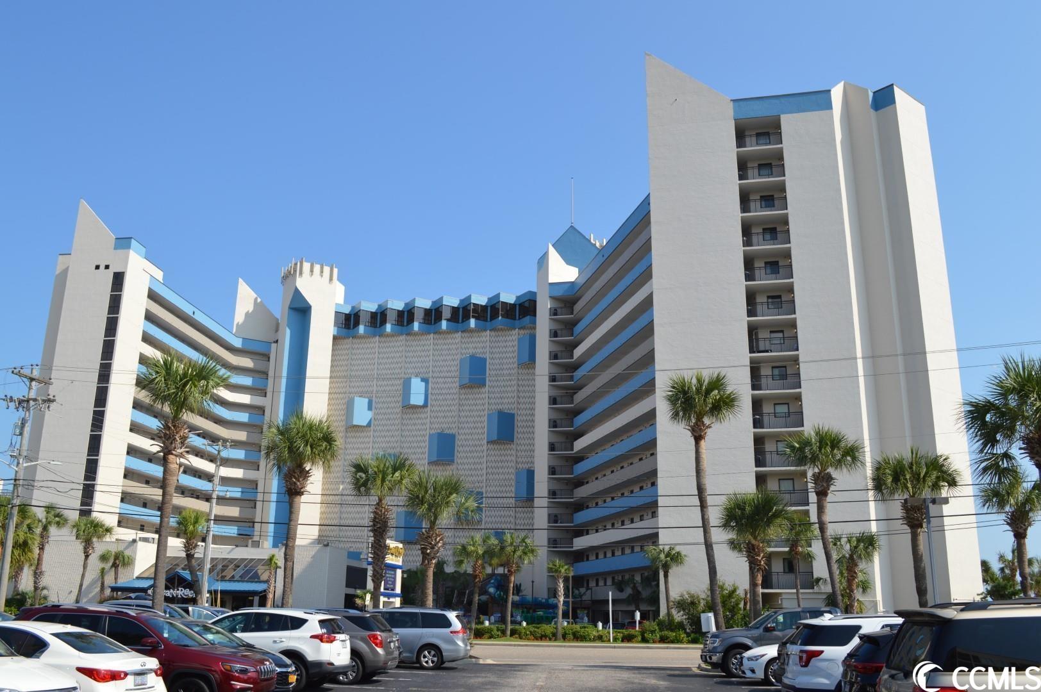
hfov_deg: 62.0
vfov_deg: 43.5
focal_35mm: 30
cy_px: 346
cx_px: 520
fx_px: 867
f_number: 8
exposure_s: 1/250
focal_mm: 20
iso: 100
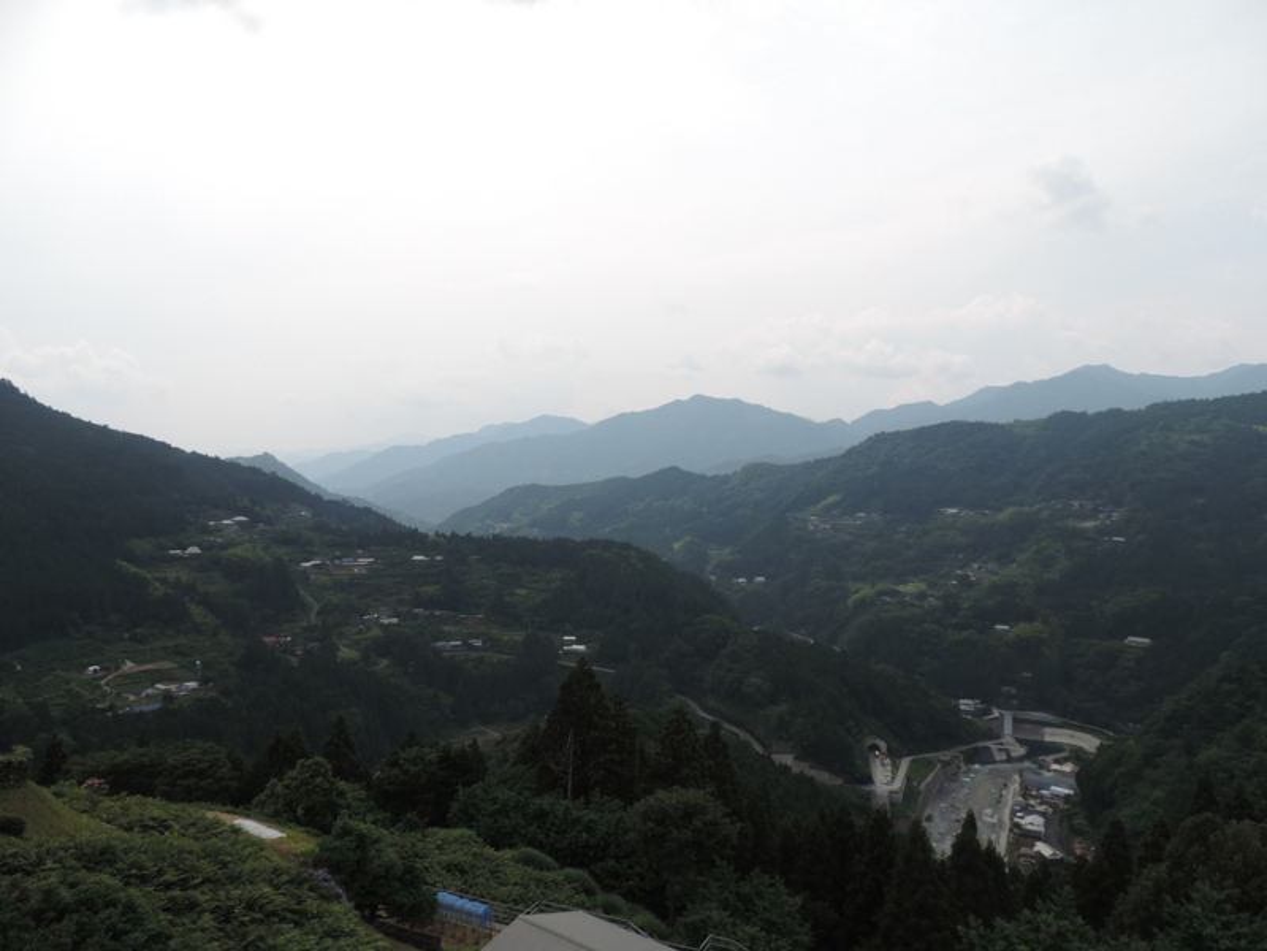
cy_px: 476
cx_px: 634
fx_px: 878
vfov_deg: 56.8
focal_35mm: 24
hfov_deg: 71.6
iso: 80
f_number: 3
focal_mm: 4.3
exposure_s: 1/1250
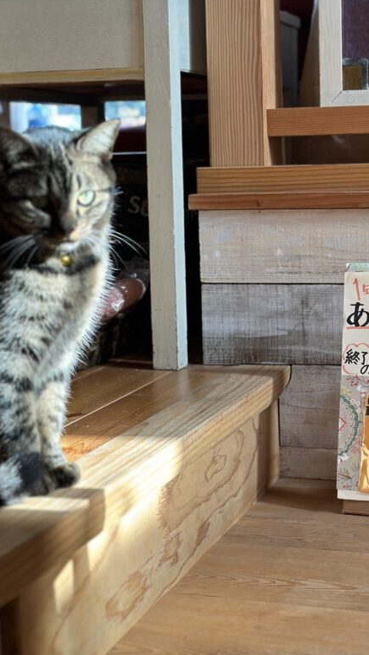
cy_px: 258
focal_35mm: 69
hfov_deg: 17.5
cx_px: 237
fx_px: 1199
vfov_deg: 30.5
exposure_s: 1/128
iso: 100
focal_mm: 6.86
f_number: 1.78
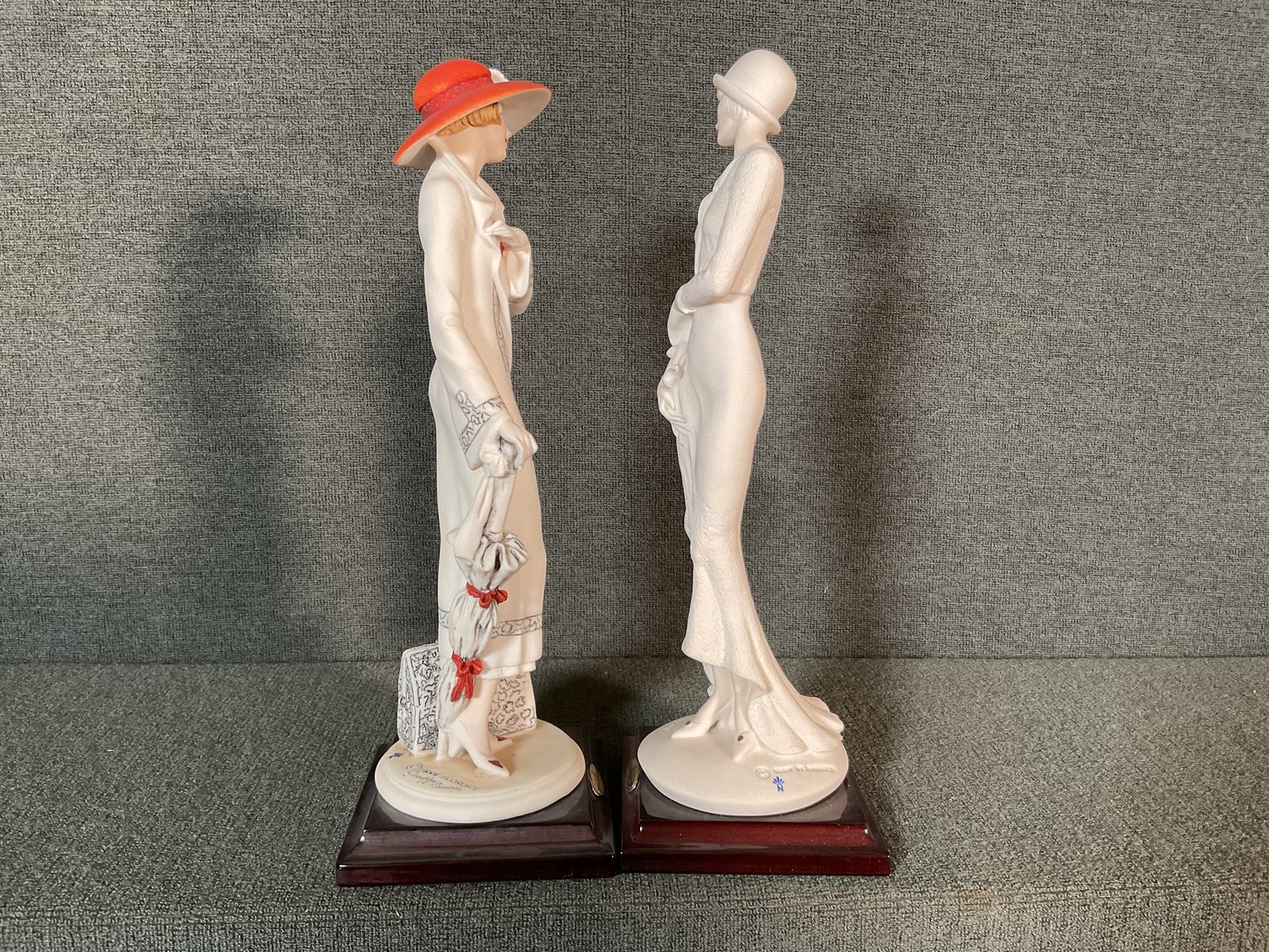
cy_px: 476
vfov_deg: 48.2
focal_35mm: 29
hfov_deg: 61.7
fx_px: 1063
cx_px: 634
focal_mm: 3
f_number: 1.8
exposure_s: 1/60
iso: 100
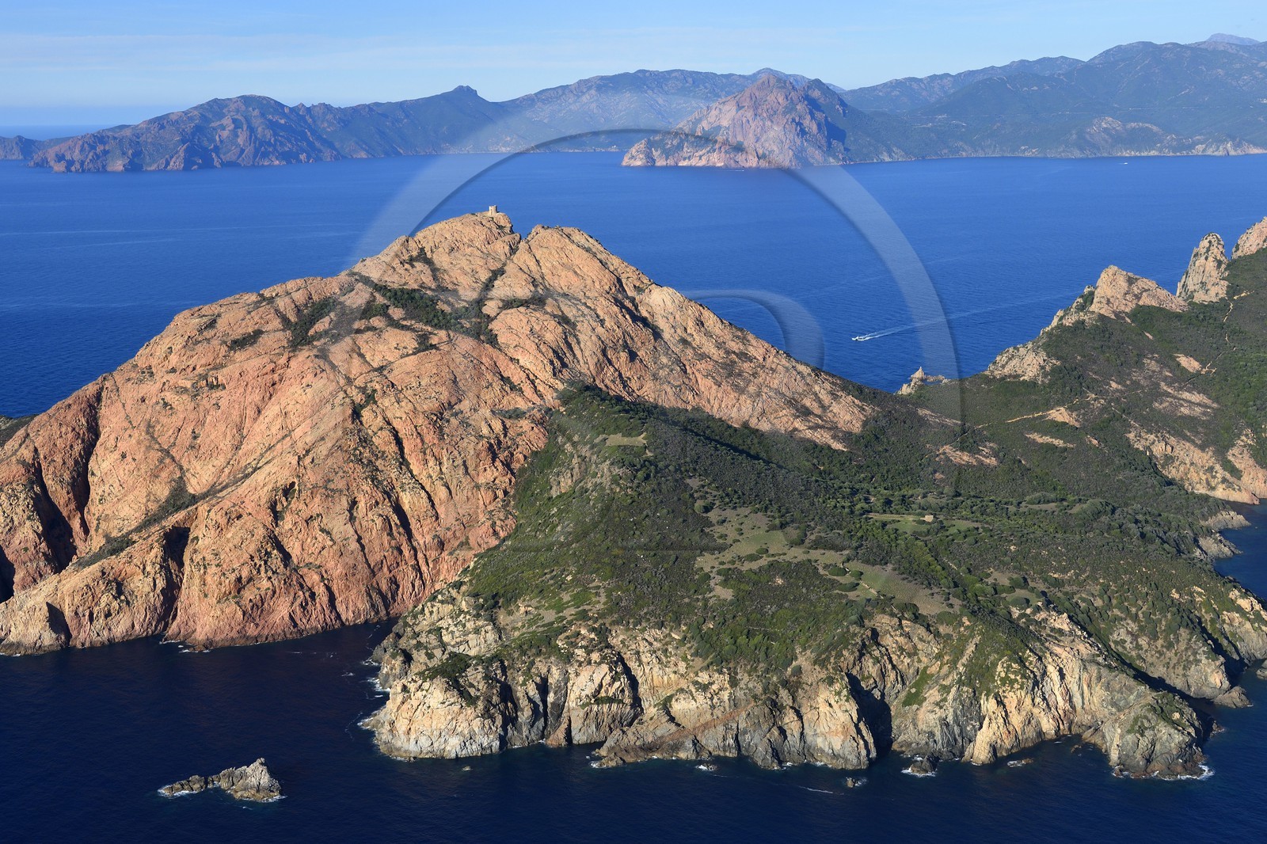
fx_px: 1548
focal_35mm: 44
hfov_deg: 44.5
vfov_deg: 30.5
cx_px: 634
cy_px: 422
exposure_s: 1/800
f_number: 9
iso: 400
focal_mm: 44
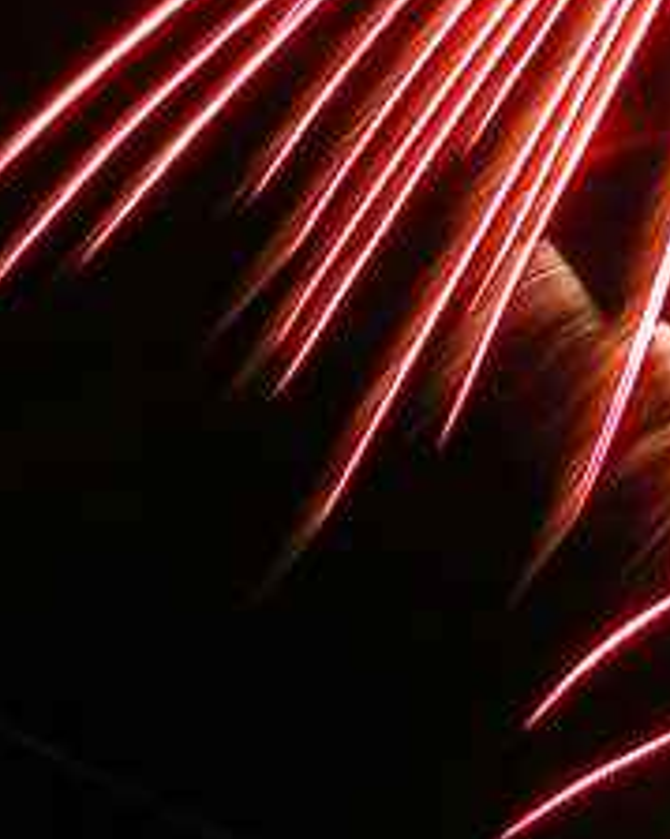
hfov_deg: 7.8
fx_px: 4837
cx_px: 951
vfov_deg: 9.2
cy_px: -948
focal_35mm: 195
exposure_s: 4
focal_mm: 8.9
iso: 100
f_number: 8
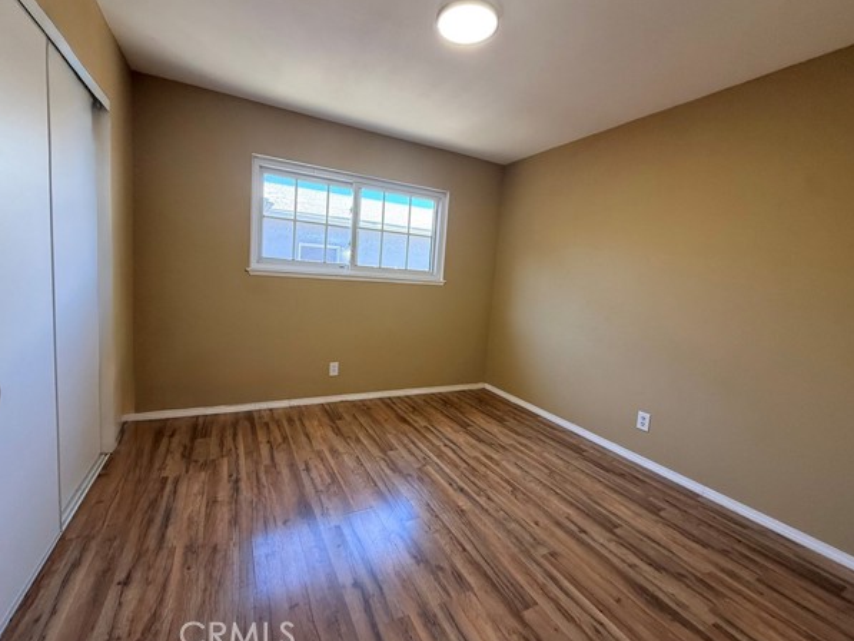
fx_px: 370
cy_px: 312
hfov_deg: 98.1
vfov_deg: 81.7
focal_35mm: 15
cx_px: 412
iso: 250
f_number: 2.2
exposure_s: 1/99
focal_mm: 2.22
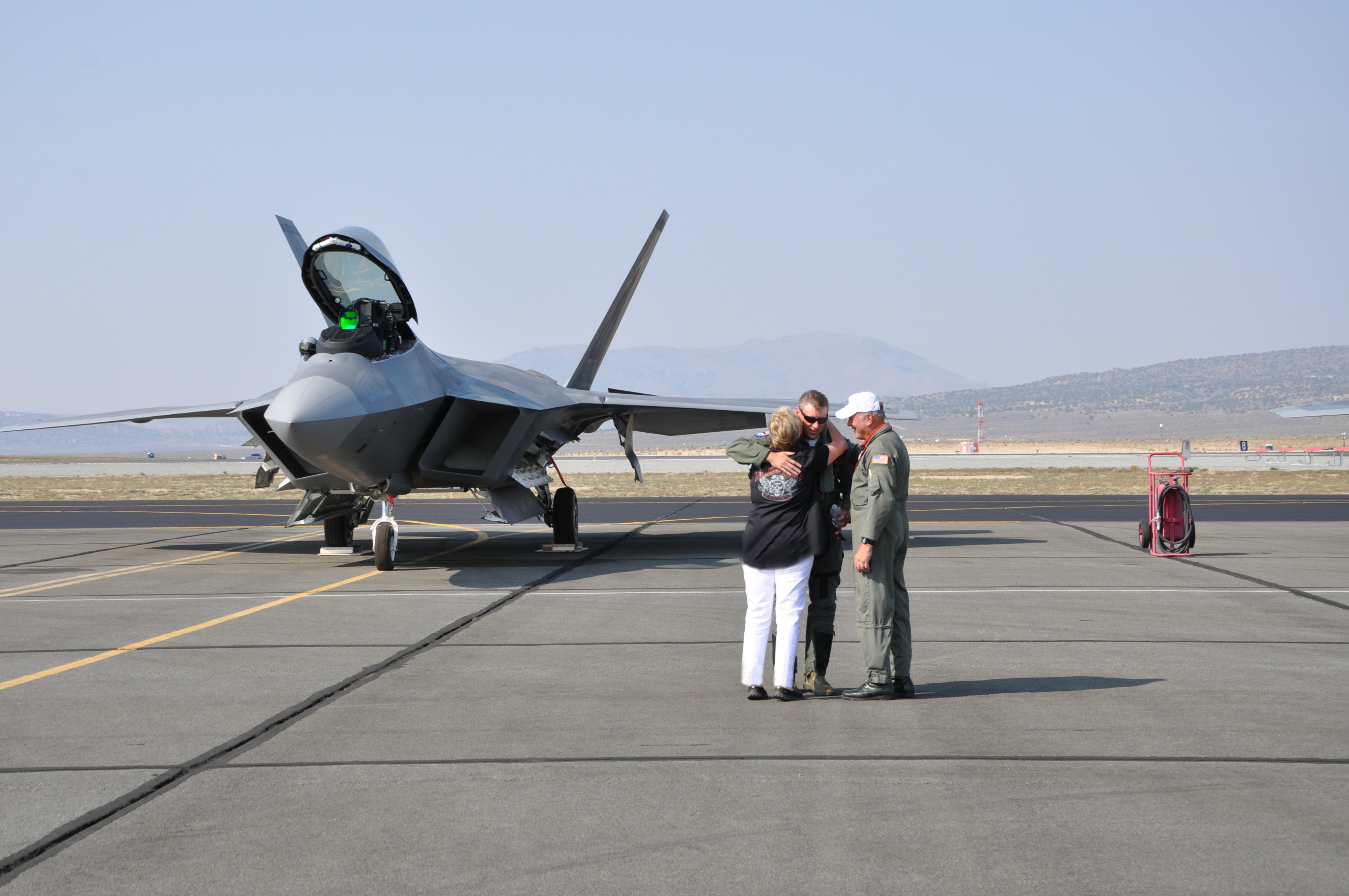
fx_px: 2695
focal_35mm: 72
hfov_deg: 28.1
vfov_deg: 18.9
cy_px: 448
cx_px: 674
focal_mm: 48
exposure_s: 1/400
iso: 200
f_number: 10
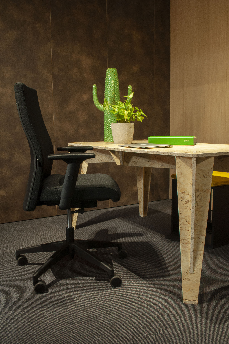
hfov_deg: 36.8
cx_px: 114
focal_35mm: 36
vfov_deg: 53.2
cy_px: 172
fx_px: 344
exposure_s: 1/6
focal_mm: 24
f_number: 7.1
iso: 500
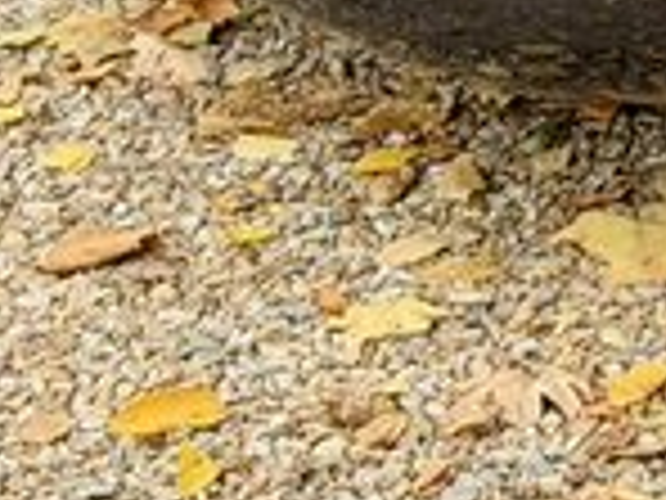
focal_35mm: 260
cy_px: -617
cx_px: 1764
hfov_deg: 7.0
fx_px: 5002
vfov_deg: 5.6
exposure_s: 1/73
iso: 100
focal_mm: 6.76
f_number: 1.78
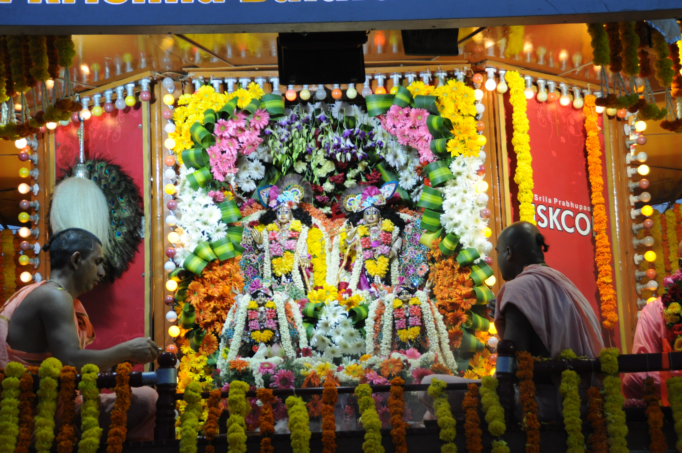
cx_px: 341
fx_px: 1703
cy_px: 226
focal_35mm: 90
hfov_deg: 22.6
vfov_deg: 15.2
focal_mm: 60
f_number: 6.3
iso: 800
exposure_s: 1/100
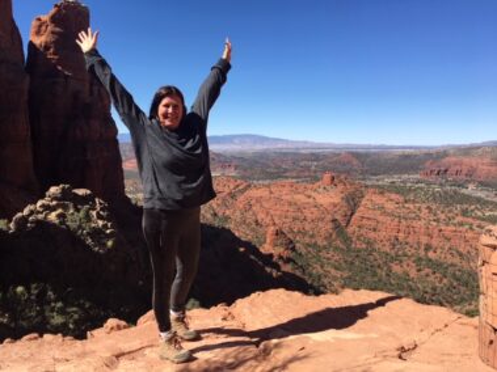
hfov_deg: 61.7
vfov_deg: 48.2
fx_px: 416
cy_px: 186
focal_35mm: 29
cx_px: 248
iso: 25
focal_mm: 4.15
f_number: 2.2
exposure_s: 1/1282
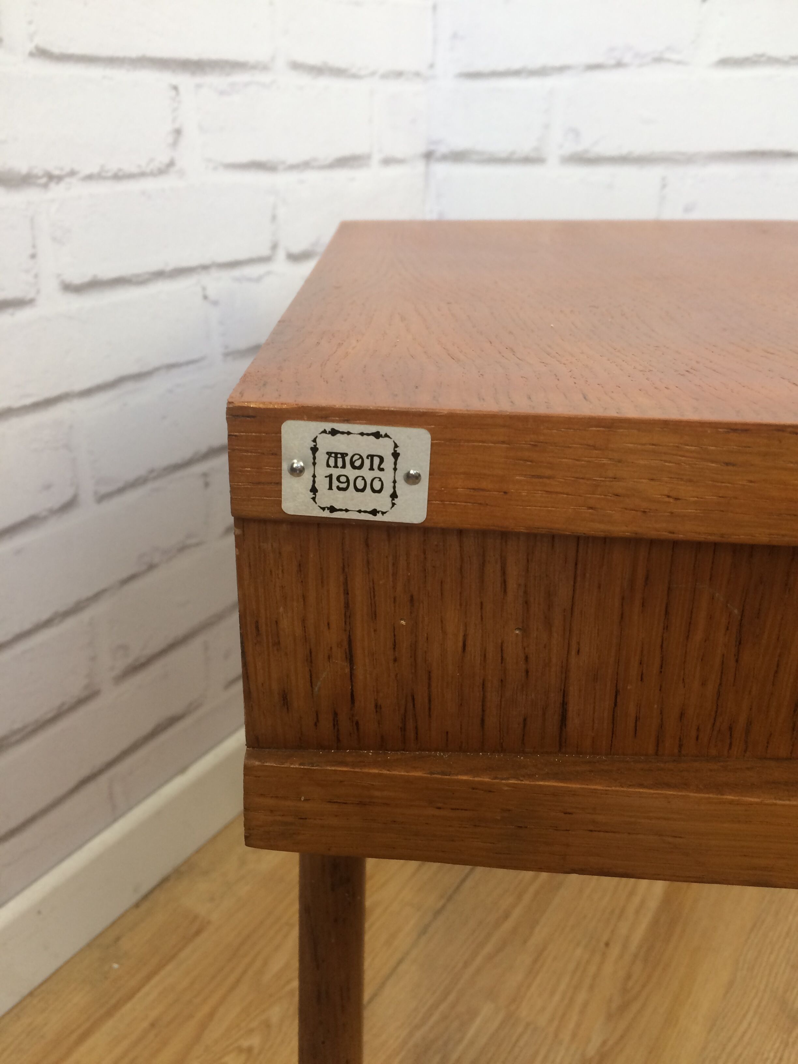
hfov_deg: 48.2
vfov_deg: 61.7
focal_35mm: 29
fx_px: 891
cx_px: 399
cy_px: 532
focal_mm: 4.15
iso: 40
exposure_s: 1/33
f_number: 2.2
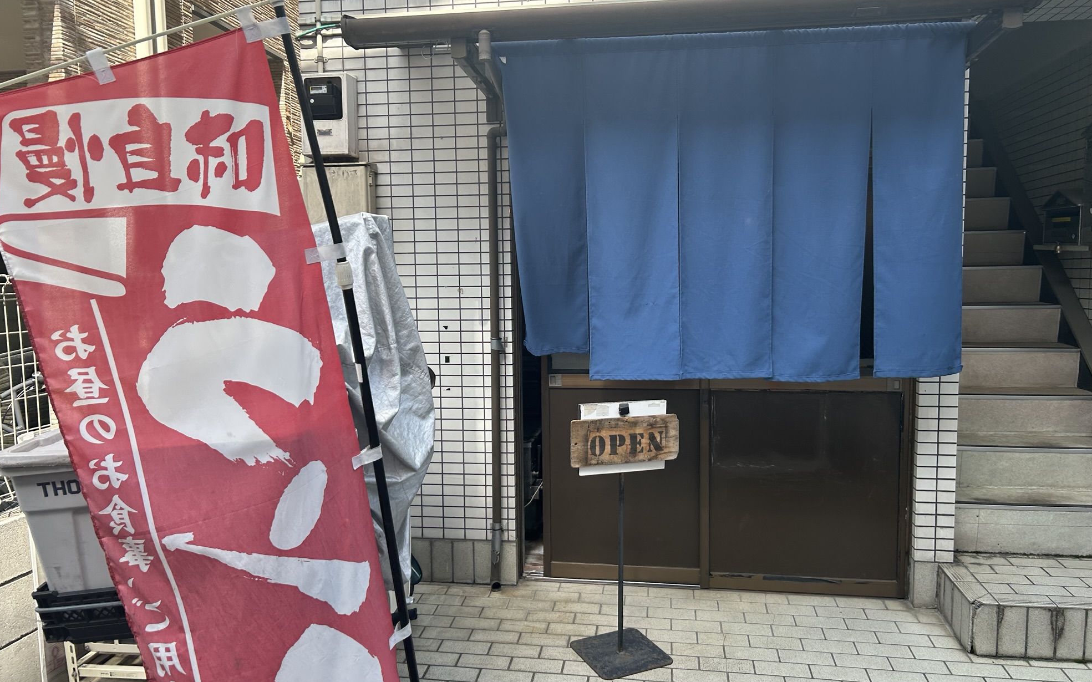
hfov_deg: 66.5
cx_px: 541
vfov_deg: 44.5
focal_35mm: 28
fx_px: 833
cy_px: 340
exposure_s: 1/873
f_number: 1.5
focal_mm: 5.7
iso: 50
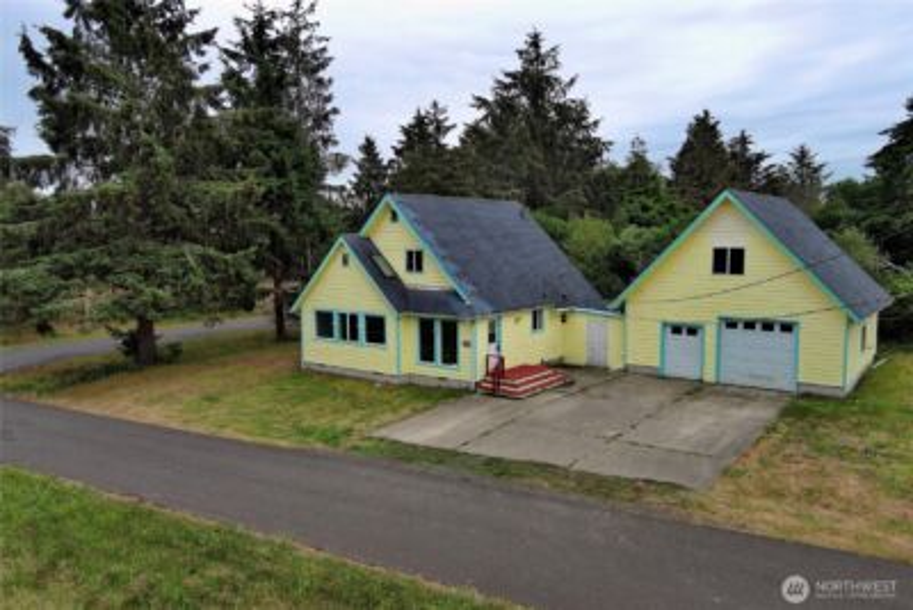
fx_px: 736
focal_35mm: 29
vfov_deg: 45.0
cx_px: 456
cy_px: 305
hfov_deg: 63.6
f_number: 2.8
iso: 100
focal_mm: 10.57
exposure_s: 1/509
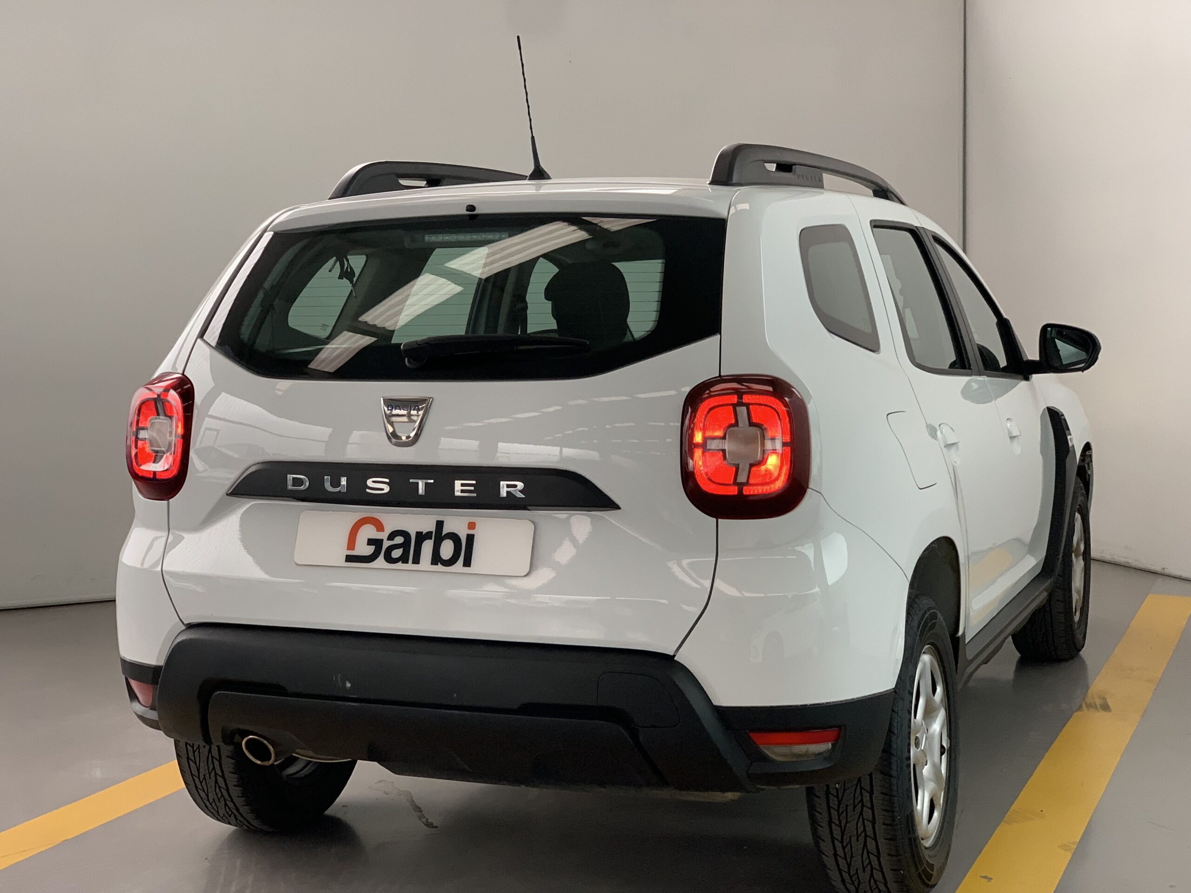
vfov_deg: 28.0
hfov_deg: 36.8
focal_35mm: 52
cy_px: 446
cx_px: 596
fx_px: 1789
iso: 125
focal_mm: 6
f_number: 2.4
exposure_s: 1/73
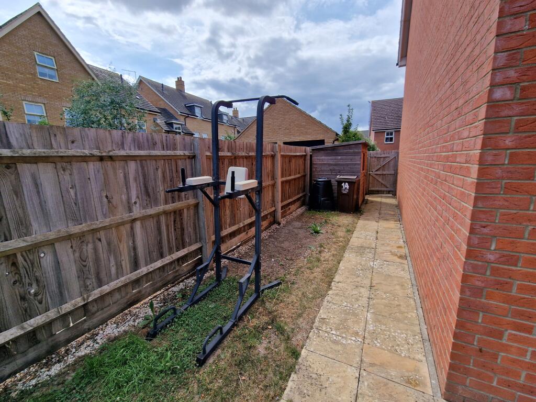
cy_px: 201
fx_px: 201
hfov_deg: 106.2
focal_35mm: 13
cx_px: 268
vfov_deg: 89.9
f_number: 2.2
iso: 50
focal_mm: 2.2
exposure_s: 1/2256
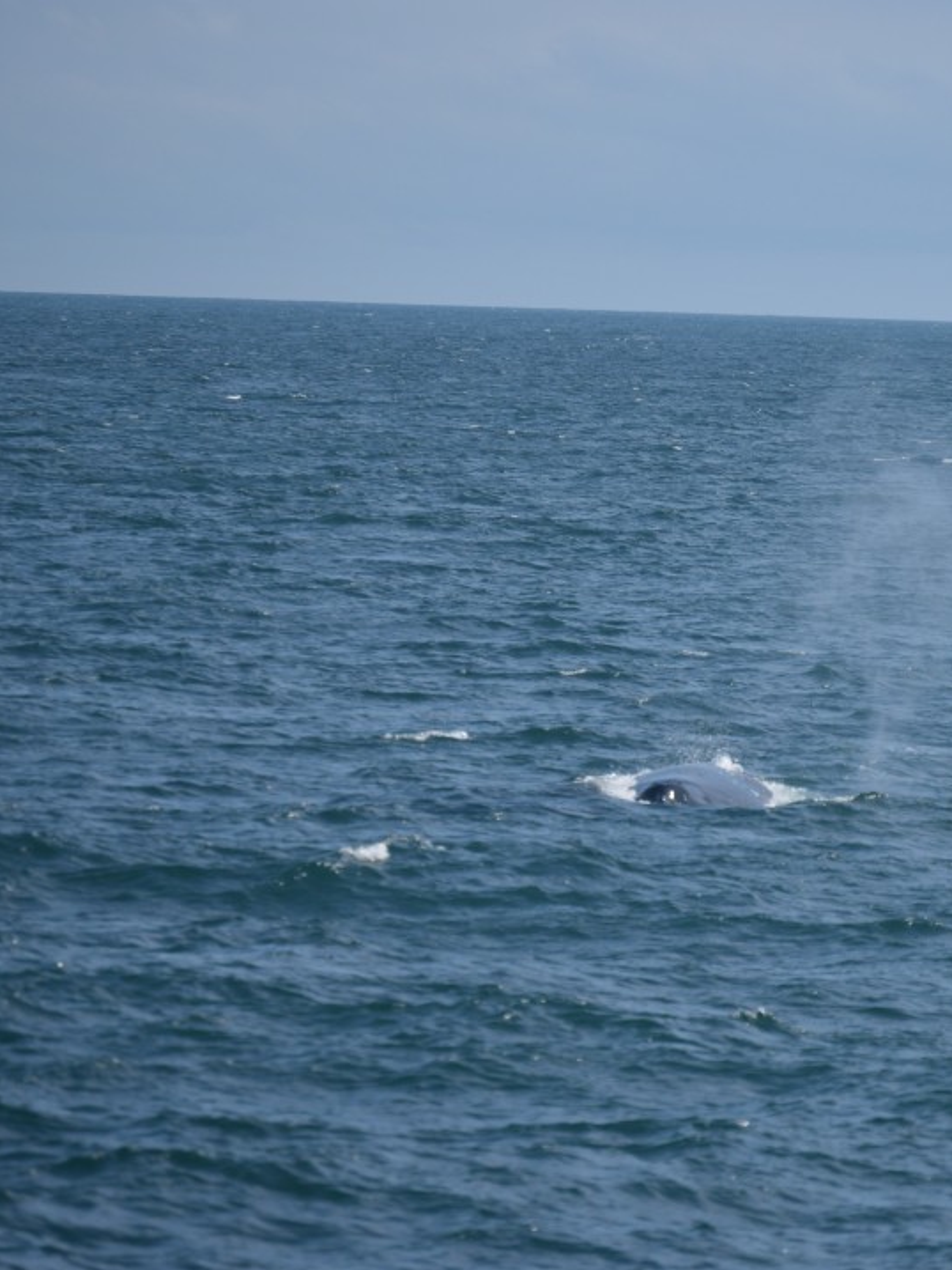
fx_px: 14726
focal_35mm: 402
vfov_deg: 4.9
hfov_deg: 3.7
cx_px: 796
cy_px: 636
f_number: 5.6
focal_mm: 185
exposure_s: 1/1600
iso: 200
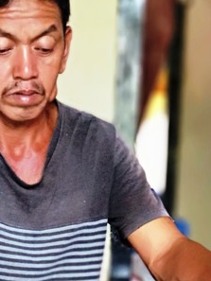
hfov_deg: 10.6
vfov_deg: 13.8
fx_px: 1137
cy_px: 321
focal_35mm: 140
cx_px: 132
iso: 800
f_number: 2.6
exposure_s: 1/33
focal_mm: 5.99
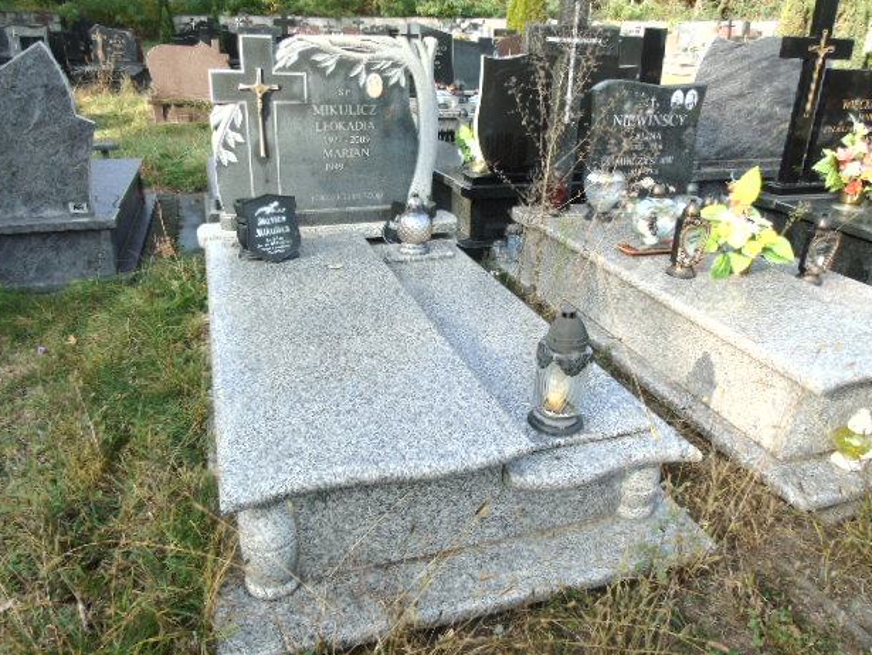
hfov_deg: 67.3
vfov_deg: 53.1
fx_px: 655
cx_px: 434
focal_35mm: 26
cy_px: 335
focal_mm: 4.4
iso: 80
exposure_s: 1/250
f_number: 3.4
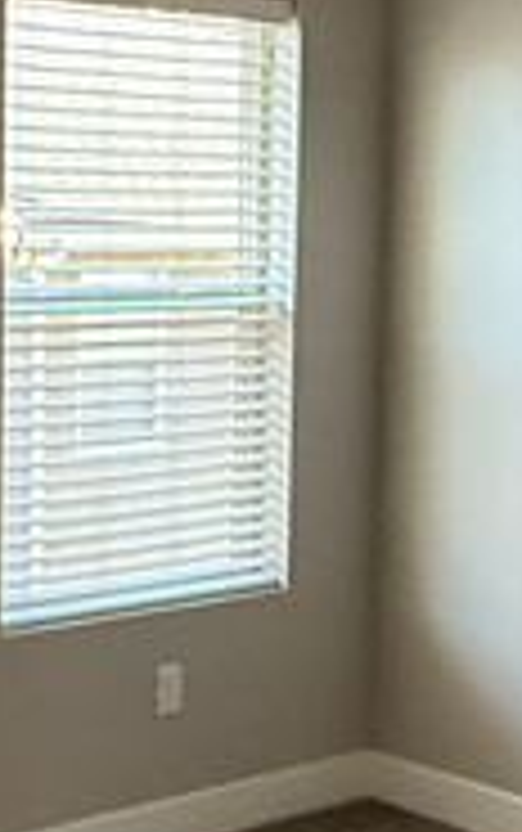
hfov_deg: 15.9
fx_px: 1862
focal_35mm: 82
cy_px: 396
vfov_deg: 25.2
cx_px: 117
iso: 400
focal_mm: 2.22
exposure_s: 1/120
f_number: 2.2
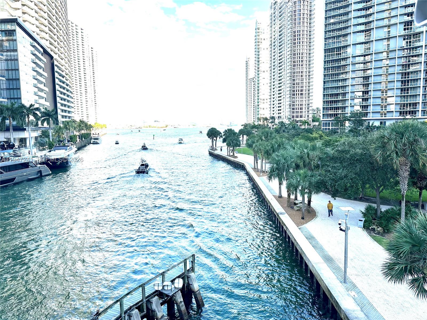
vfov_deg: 56.8
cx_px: 214
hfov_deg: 71.6
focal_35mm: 24
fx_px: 296
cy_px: 160
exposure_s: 1/360
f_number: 1.78
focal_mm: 6.86
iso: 80
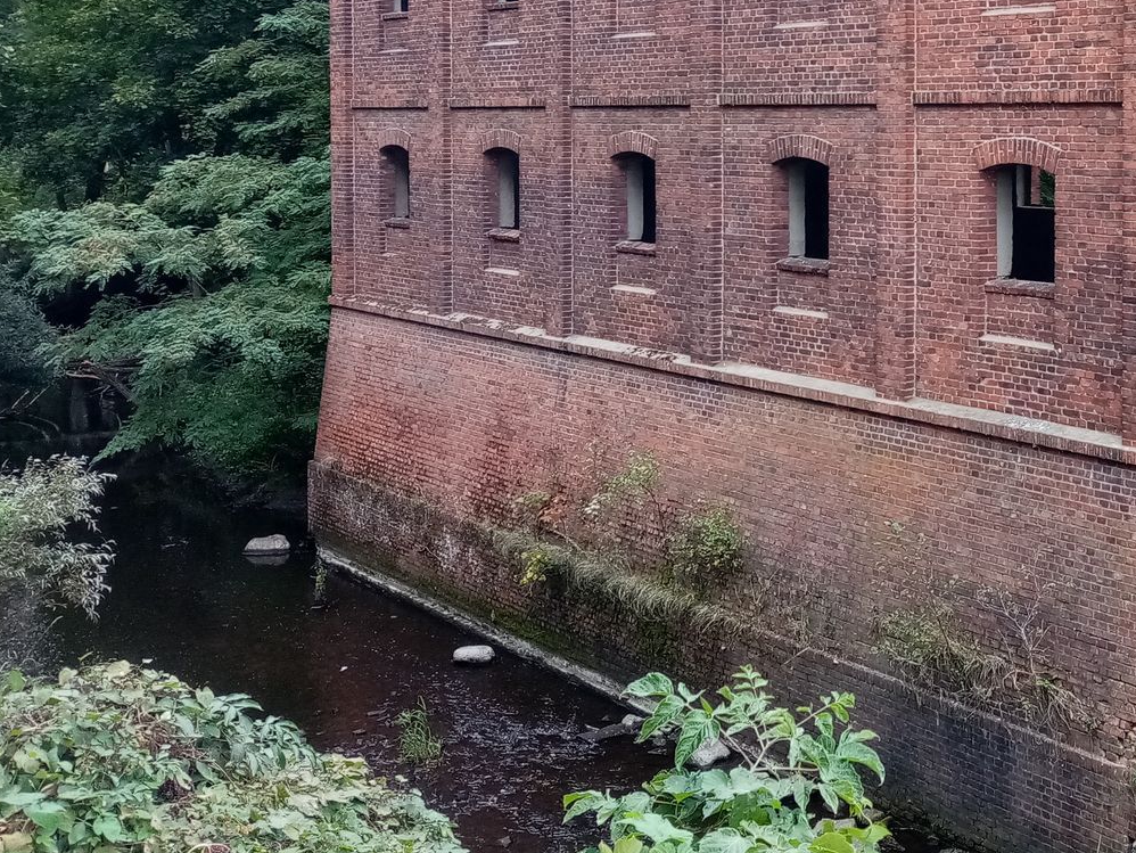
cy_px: 161
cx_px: 1031
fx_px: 1641
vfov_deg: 28.4
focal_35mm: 50
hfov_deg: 35.8
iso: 115
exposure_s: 1/100
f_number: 1.8
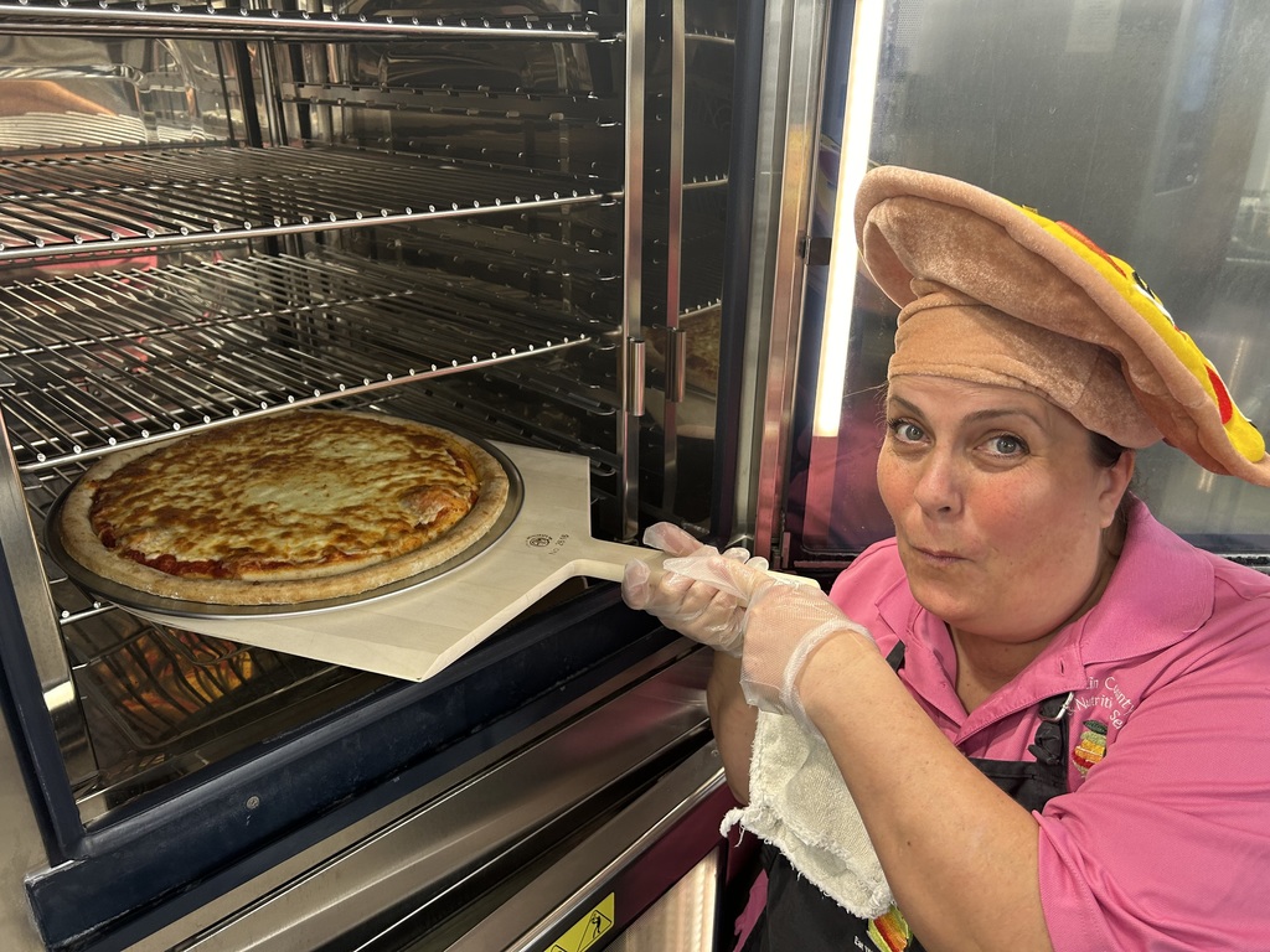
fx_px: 954
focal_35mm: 26
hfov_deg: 67.3
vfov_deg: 53.1
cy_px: 476
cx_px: 635
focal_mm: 5.7
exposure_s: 1/60
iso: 100
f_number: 1.5
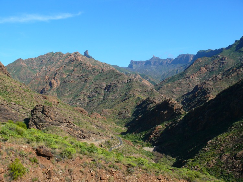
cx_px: 122
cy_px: 91
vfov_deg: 40.7
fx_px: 246
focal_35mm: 35
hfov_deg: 52.6
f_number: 4.5
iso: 100
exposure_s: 1/200
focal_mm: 7.4
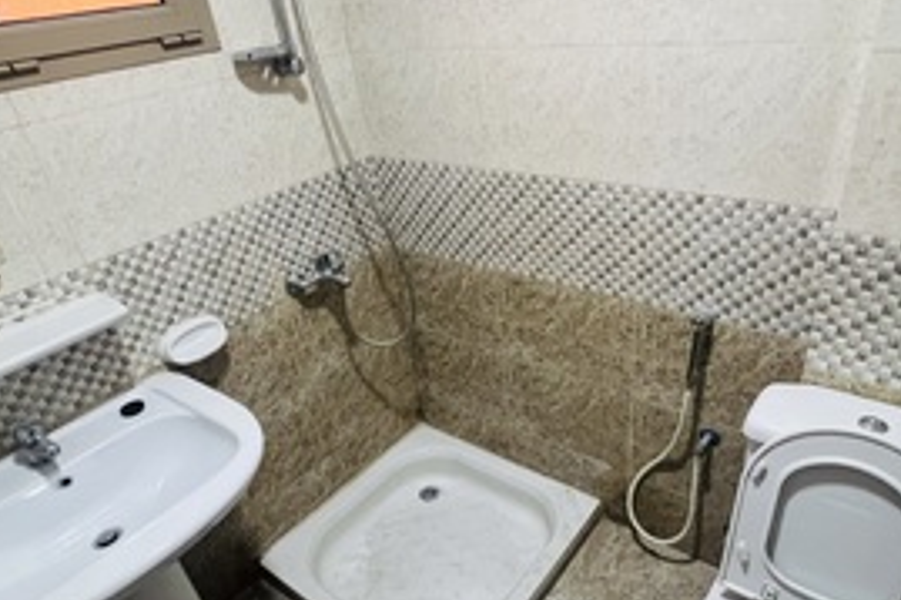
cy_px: 334
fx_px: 575
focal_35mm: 23
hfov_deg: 76.1
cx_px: 474
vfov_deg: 54.9
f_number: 1.8
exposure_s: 1/50
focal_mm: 1.57
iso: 400
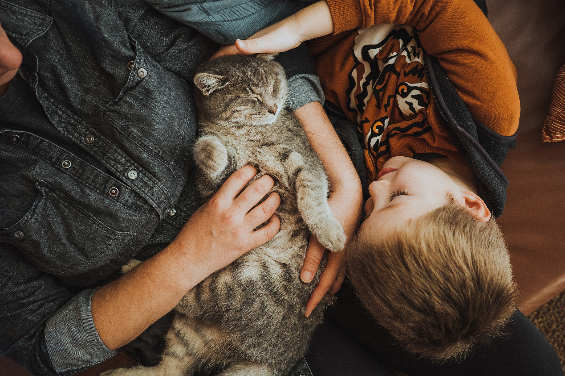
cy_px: 188
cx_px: 282
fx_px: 628
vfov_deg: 33.4
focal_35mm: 40
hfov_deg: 48.5
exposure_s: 1/125
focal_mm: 26
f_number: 2.8
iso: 640
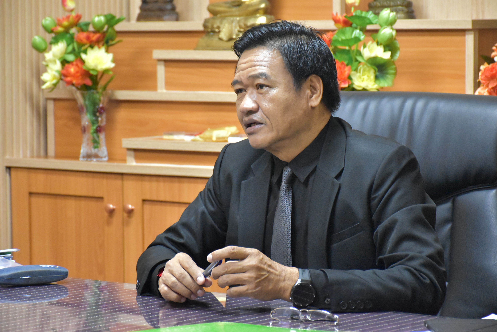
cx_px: 248
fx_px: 1969
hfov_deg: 14.4
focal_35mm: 142
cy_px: 166
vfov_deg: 9.6
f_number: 5.3
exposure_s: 1/30
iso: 6400
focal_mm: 95
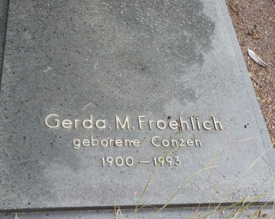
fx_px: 382
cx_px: 134
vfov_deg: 32.1
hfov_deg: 39.6
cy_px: 113
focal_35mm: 47
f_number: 6.3
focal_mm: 26
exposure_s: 1/100
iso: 200
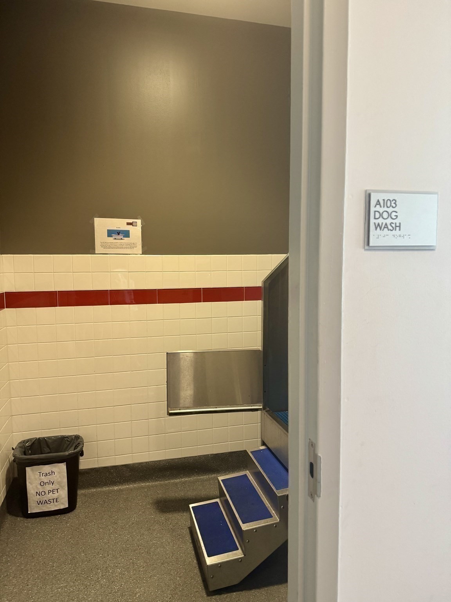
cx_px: 226
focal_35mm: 24
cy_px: 301
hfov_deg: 56.8
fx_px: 417
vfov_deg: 71.6
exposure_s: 1/60
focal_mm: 6.76
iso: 200
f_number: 1.78
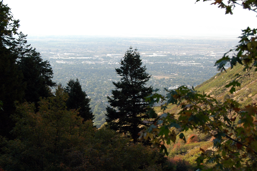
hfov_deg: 24.7
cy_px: 78
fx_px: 585
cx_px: 99
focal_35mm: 82
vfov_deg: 16.6
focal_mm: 42
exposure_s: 1/250
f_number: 8
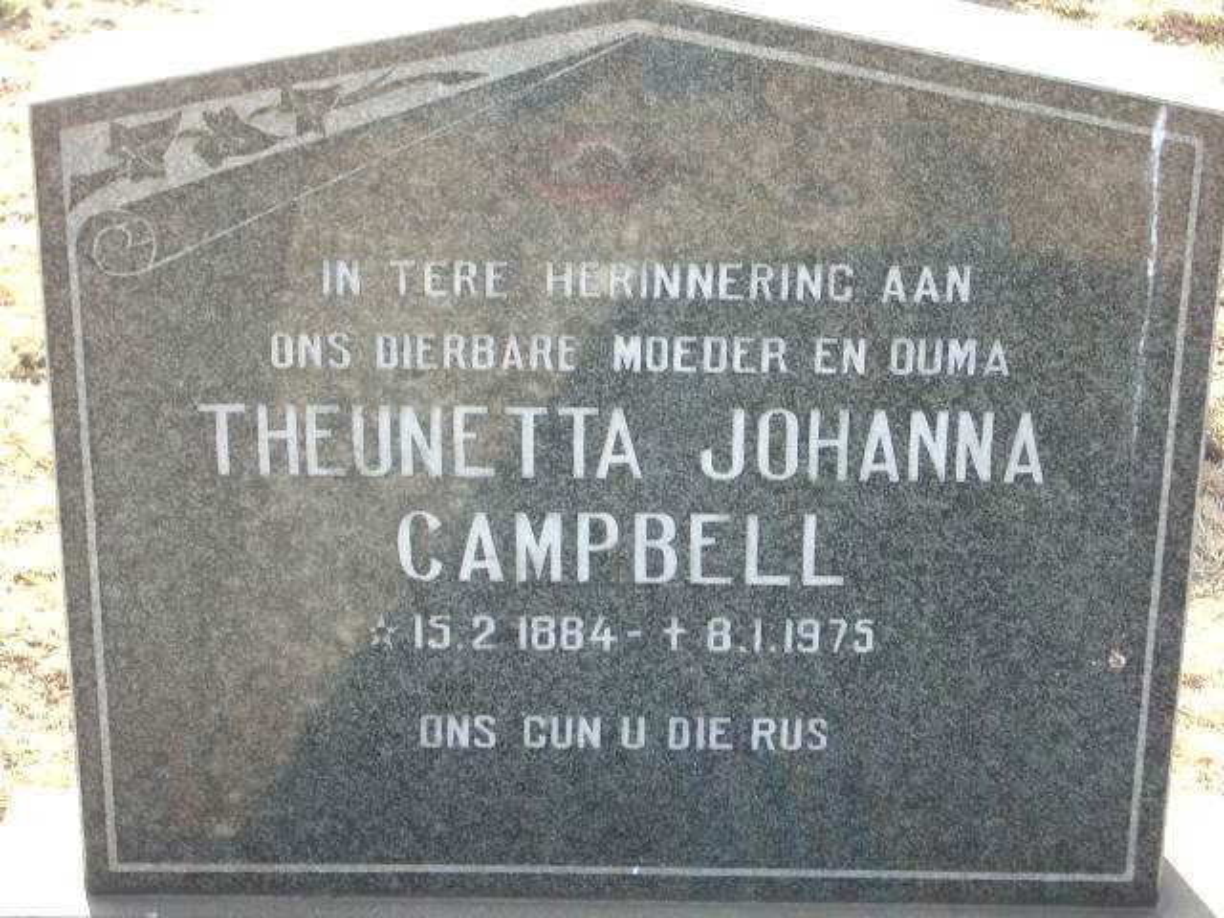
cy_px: 459
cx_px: 612
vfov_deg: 16.8
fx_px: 3112
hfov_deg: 22.3
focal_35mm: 88
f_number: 4.4
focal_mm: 14.6
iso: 100
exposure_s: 1/60
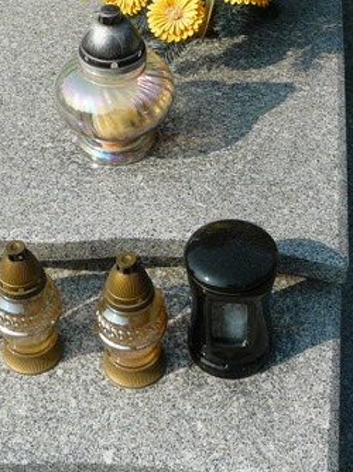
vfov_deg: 27.5
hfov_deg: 21.2
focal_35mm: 69
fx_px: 939
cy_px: 76
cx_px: 130
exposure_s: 1/500
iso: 100
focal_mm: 6
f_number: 5.6
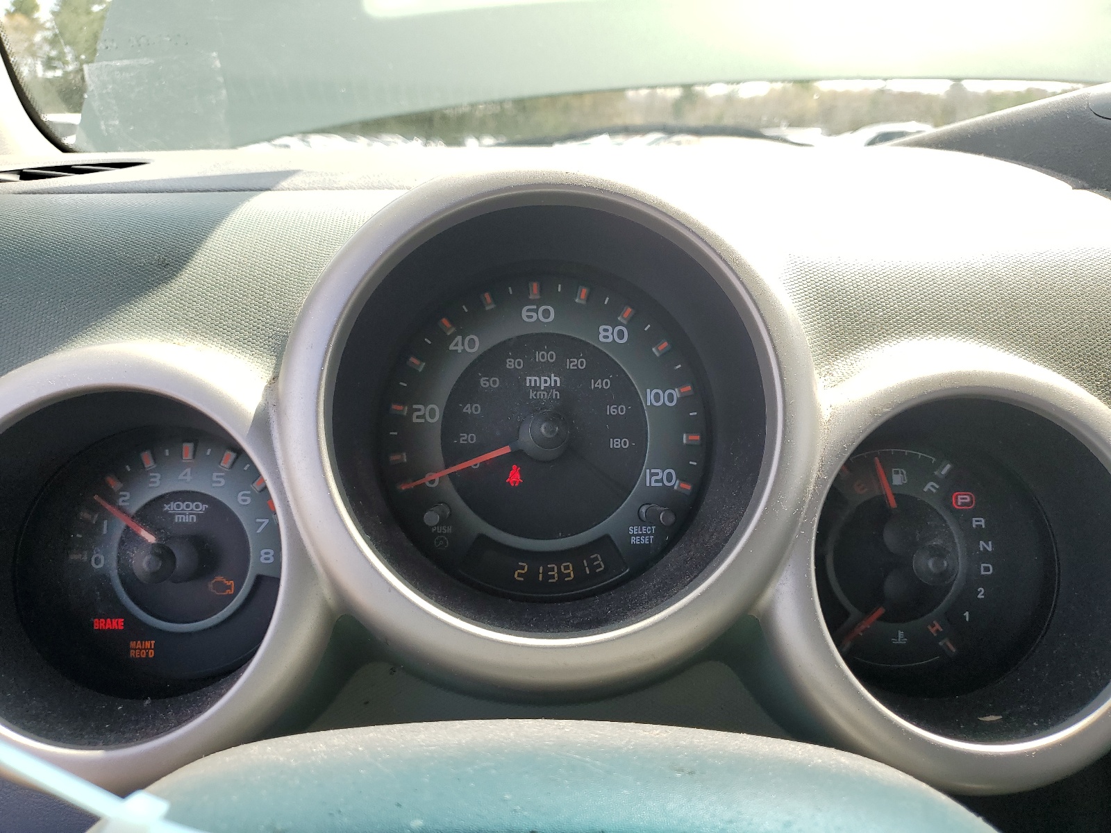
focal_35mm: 26
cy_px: 416
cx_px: 556
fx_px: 834
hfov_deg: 67.3
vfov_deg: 53.1
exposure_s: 1/556
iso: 50
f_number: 1.5
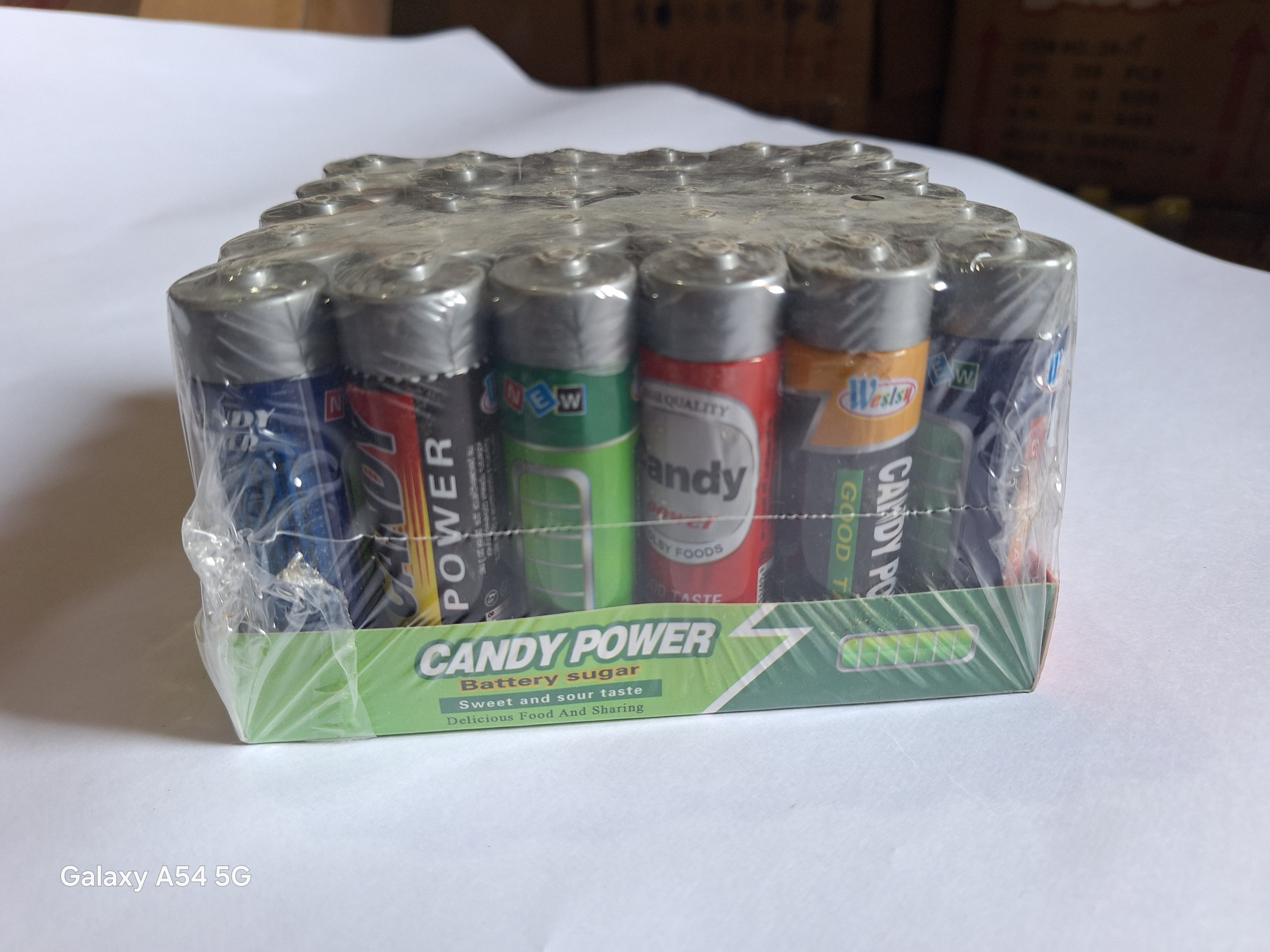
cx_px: 635
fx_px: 844
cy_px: 476
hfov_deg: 73.9
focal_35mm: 23
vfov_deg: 58.9
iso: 100
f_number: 1.8
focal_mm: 5.54
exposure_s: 1/50
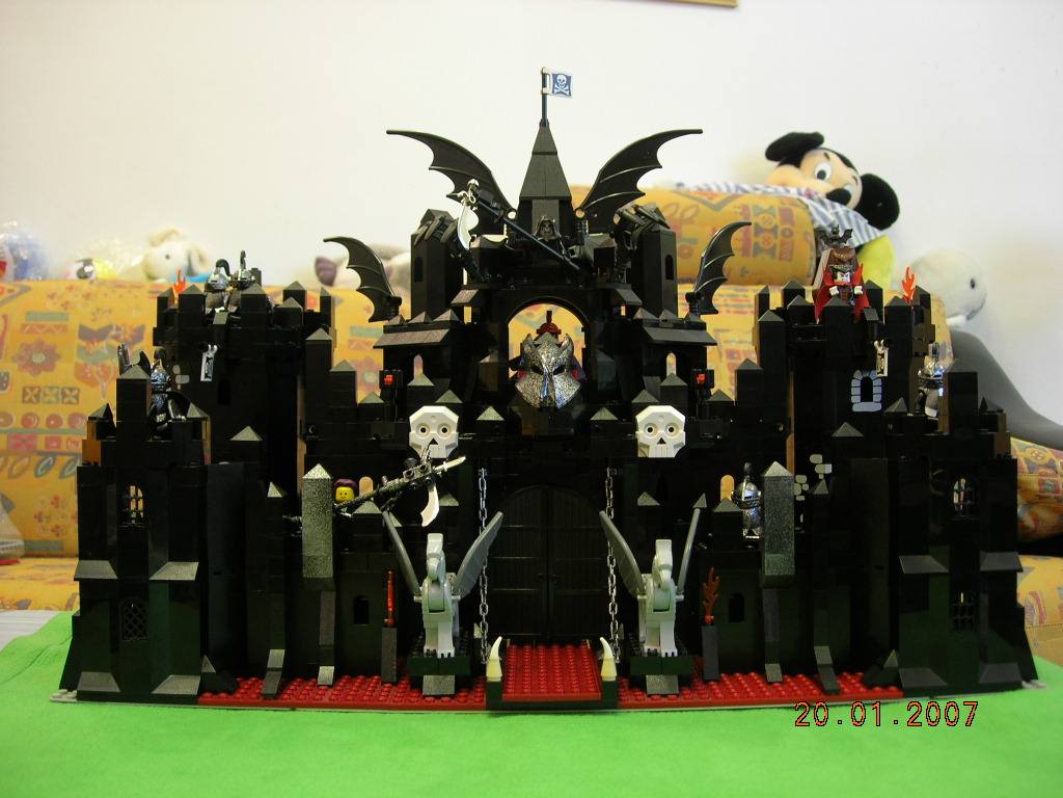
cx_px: 532
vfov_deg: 37.7
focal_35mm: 38
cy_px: 399
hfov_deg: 49.0
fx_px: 1167
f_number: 2.8
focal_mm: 7.8
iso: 65
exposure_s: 1/3.4
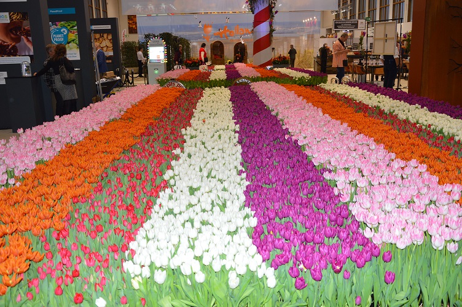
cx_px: 231
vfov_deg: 39.9
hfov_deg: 57.3
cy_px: 154
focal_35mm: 33
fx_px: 423
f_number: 4
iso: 400
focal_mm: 22
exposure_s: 1/60
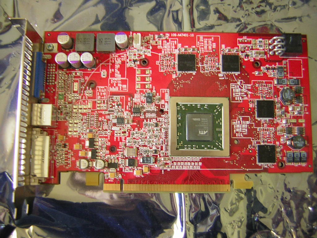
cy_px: 119
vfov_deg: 39.7
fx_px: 330
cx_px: 158
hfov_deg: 51.4
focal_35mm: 36
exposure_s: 1/5.4
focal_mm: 4.7
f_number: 2.6
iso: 89
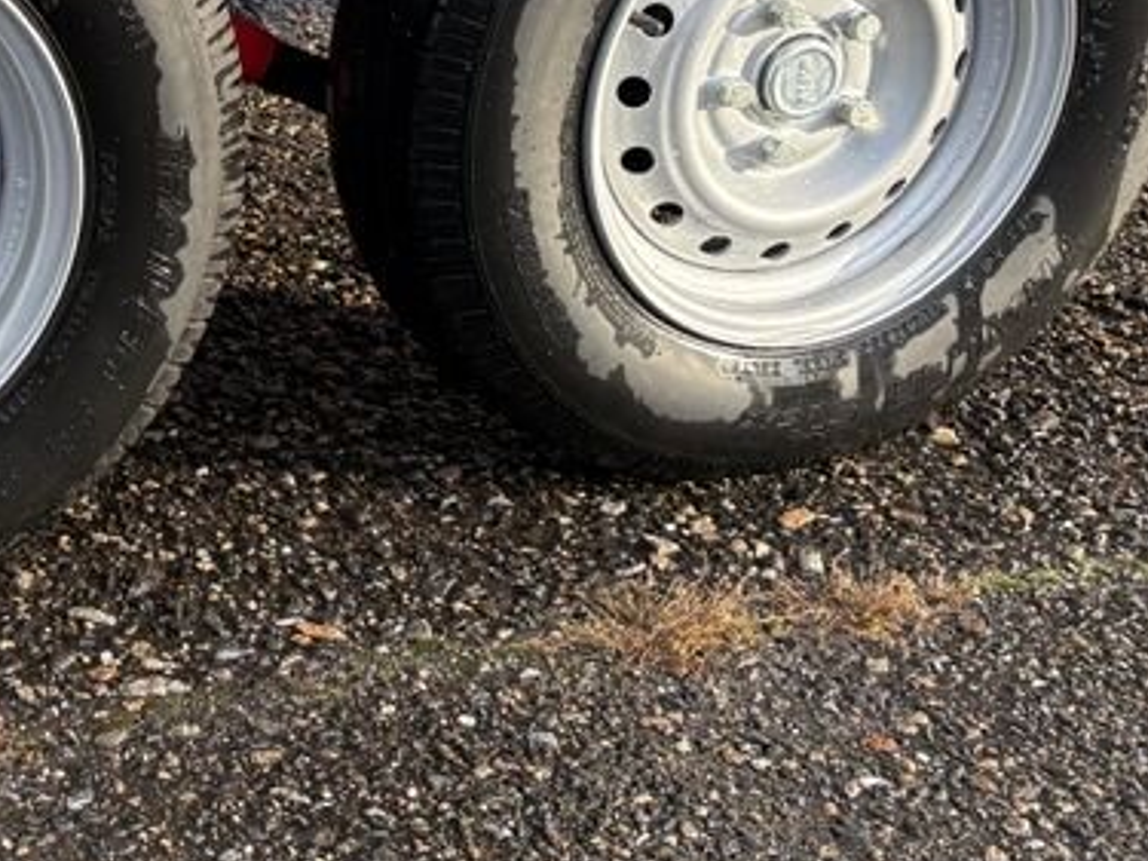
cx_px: -126
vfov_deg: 20.6
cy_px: 257
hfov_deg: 25.4
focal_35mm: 71
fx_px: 2354
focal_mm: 5.96
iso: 64
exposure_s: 1/475
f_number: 1.6
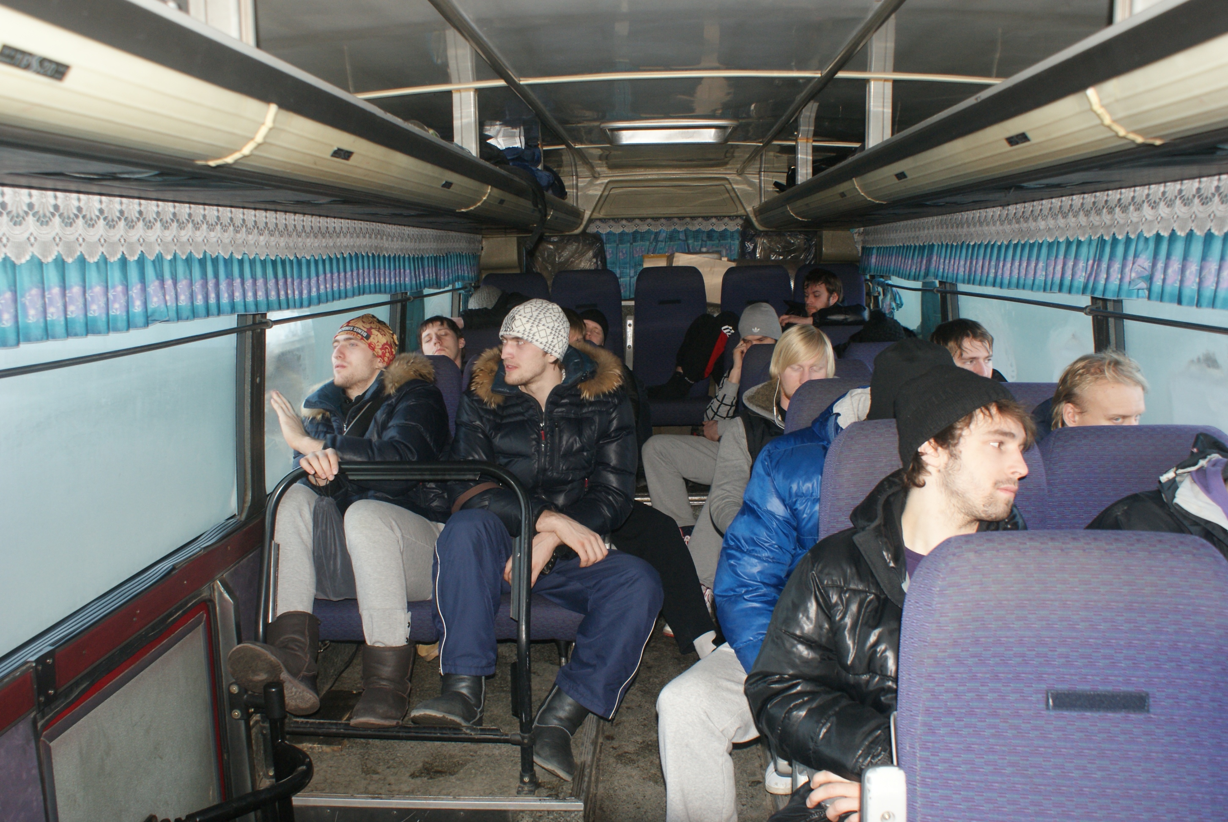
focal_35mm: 30
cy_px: 411
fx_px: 1025
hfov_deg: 61.9
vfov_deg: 43.7
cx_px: 614
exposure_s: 1/60
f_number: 5.6
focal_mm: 20
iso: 400
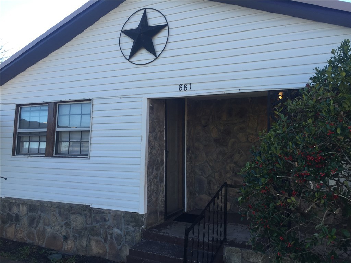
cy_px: 132
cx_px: 176
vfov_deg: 48.2
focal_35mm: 29
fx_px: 294
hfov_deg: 61.7
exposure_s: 1/408
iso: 32
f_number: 2.2
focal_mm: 4.15
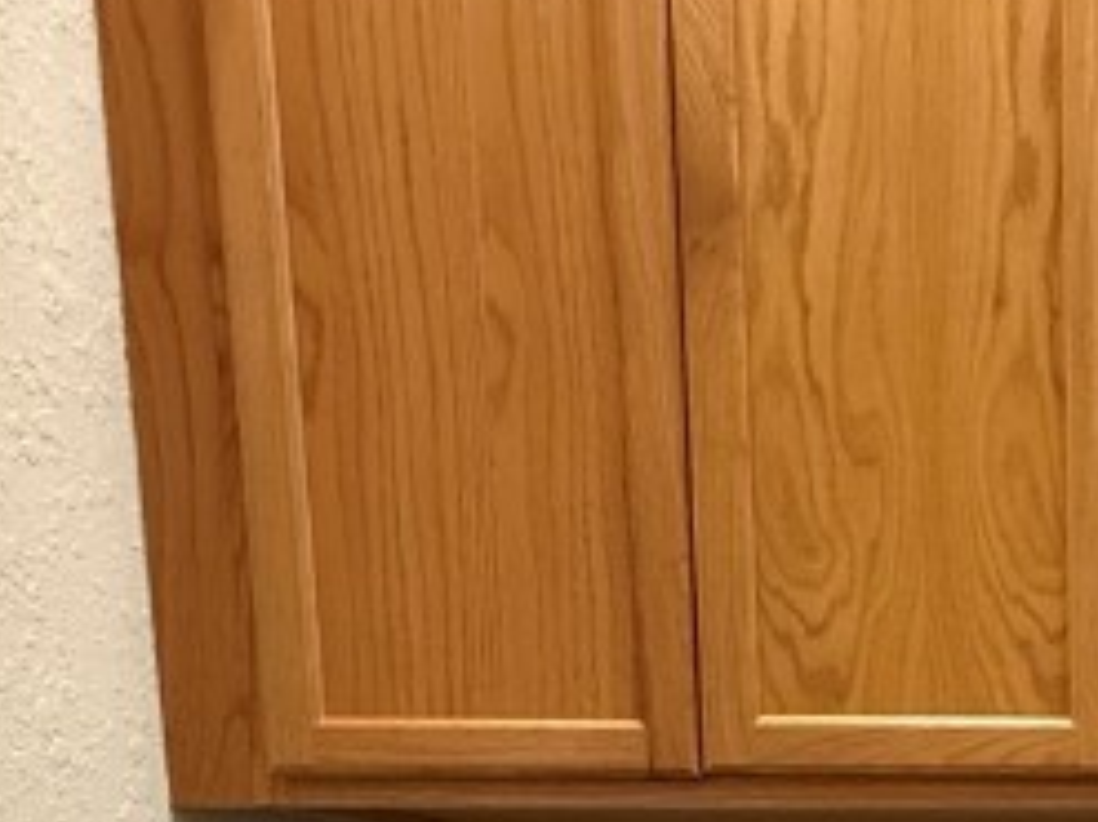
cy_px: 1284
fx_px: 1839
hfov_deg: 29.5
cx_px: 1249
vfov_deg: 20.8
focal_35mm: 58
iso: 640
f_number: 2.2
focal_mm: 2.22
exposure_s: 1/60
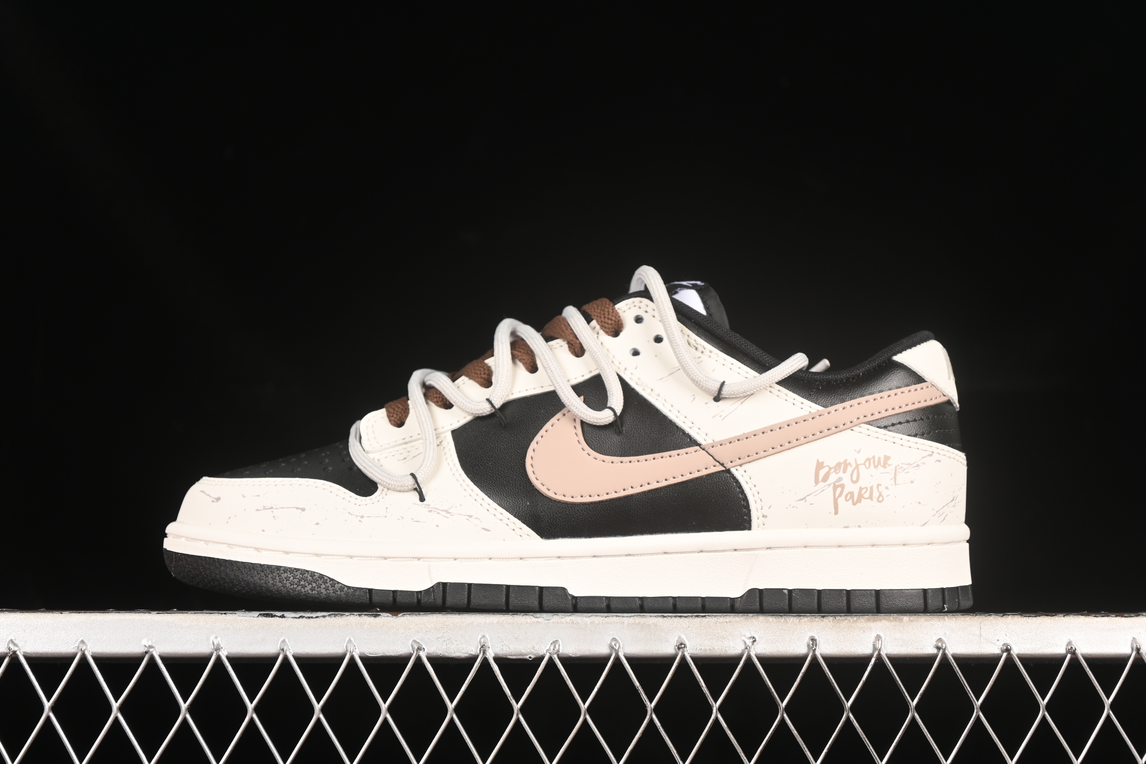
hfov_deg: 27.0
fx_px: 2387
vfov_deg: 18.2
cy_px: 382
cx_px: 573
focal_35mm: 75
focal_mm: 50
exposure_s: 1/60
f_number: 6.3
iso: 160
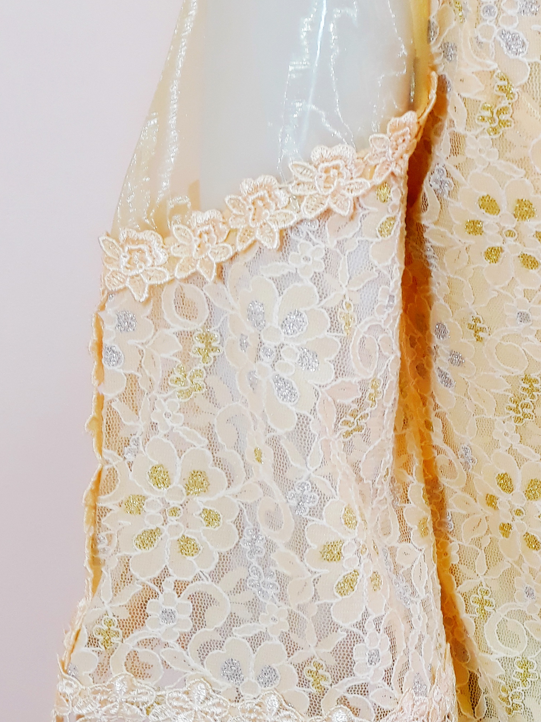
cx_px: 543
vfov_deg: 34.8
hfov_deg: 25.3
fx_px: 1146
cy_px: 297
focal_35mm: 55
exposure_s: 1/50
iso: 80
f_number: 1.7
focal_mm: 3.71
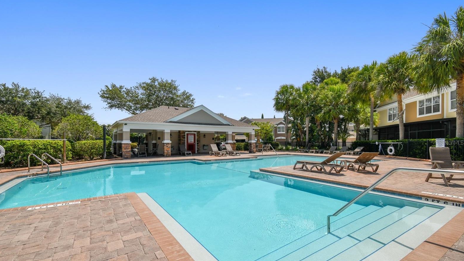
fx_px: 197
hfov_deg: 99.4
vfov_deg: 67.0
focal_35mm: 16
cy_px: 143
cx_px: 229
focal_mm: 10
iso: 100
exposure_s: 1/400
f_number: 5.6
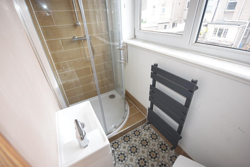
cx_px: 125
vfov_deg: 72.1
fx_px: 115
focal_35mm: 16
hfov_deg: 95.0
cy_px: 84
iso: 450
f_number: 5.6
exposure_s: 1/125
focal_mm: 11
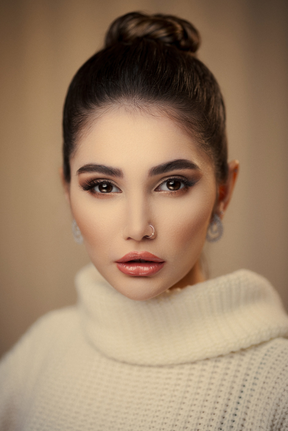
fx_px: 1020
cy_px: 216
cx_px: 144
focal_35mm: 85
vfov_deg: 23.9
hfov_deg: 16.1
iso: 250
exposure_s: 1/400
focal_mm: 85
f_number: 2
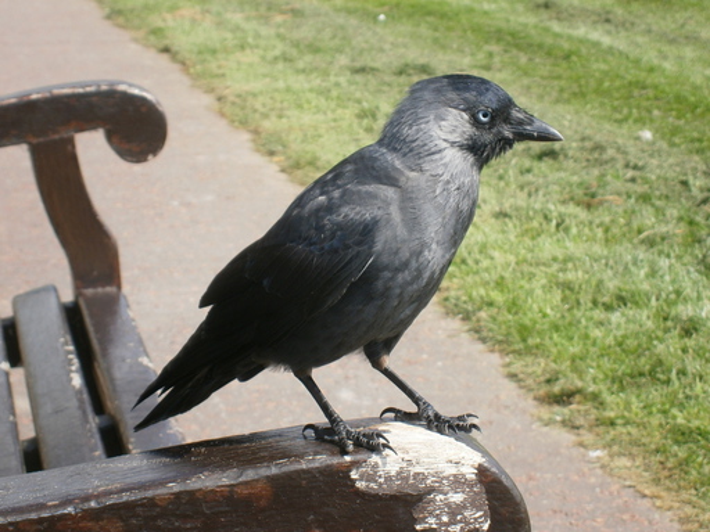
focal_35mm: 111
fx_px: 2277
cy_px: 266
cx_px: 355
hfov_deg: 17.7
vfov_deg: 13.3
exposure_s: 1/200
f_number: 5.8
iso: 80
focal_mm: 19.6
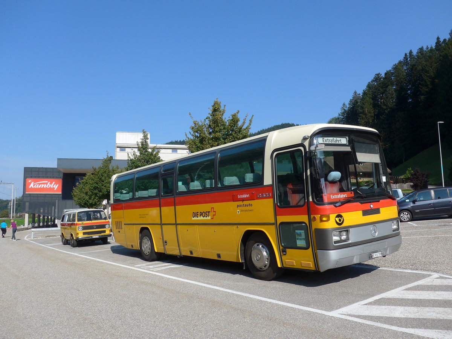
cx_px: 226
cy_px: 170
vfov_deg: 48.2
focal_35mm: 29
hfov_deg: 61.7
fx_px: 379
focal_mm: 6
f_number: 2.8
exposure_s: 1/1600
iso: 80
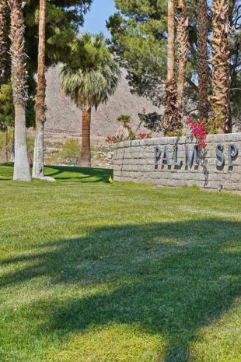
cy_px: 133
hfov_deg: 20.3
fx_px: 663
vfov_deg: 30.4
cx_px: 201
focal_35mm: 66
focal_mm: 30
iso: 100
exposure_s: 1/250
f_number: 8
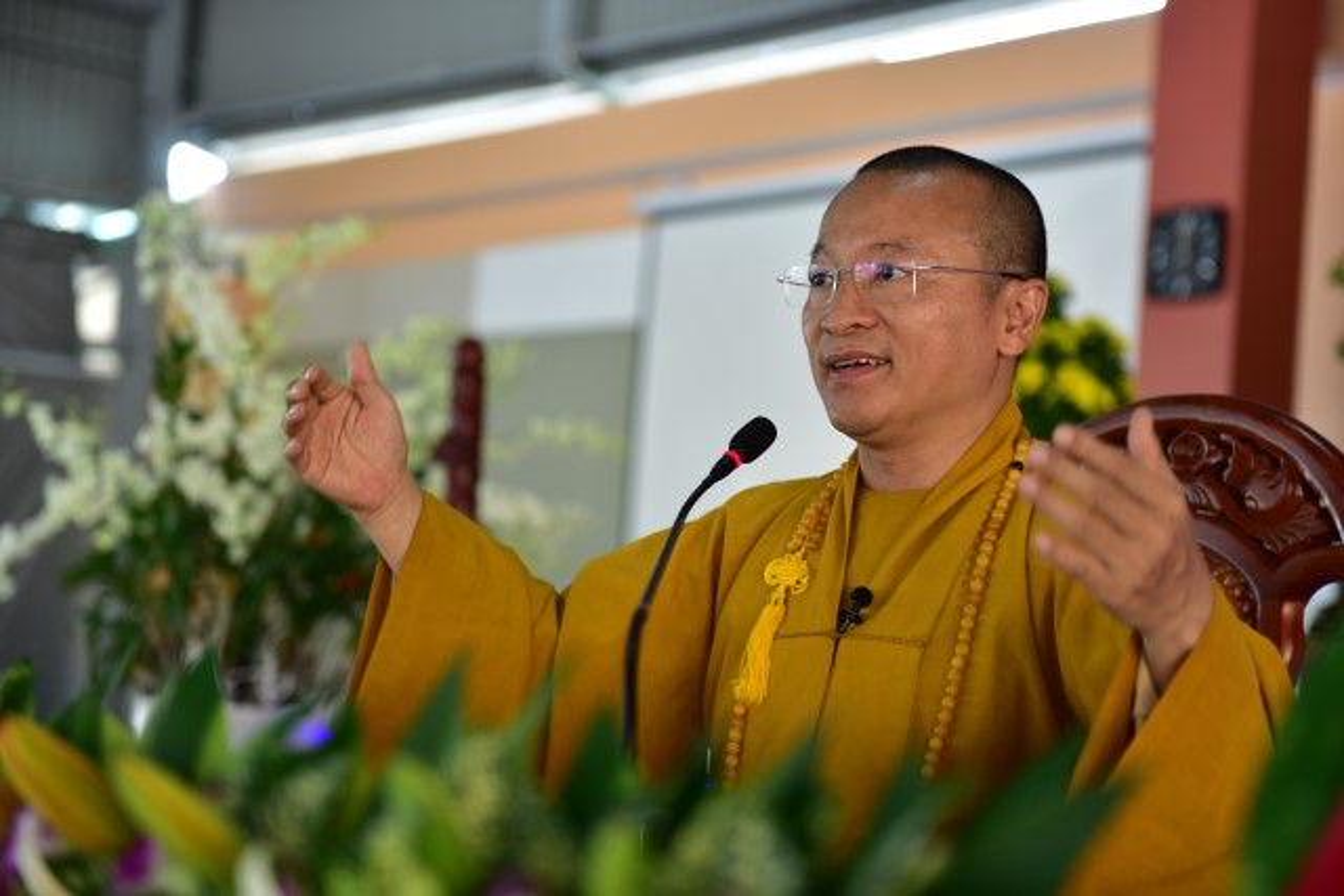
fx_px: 2614
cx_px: 672
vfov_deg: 19.5
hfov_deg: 28.8
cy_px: 448
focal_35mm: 70
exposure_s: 1/100
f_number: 2.8
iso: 400
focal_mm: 70
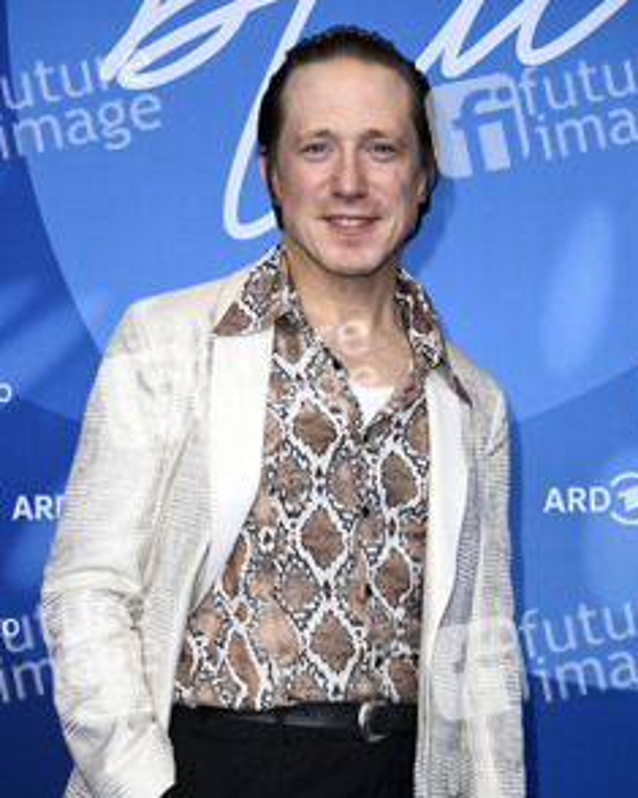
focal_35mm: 134
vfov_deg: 14.4
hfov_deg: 11.5
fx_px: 3164
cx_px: 318
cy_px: 521
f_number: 5.6
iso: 800
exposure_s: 1/250
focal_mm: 105
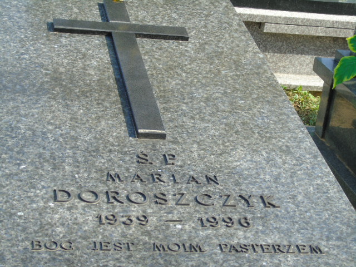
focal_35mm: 82
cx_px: 178
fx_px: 843
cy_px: 134
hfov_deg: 23.8
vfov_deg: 18.0
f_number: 4.1
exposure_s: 1/250
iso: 80
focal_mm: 15
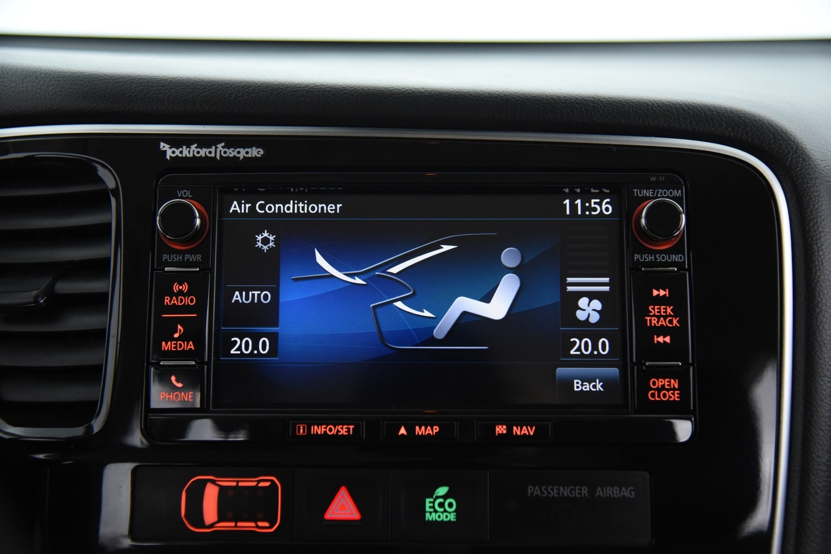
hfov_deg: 42.7
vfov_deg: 29.3
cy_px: 277
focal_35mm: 46
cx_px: 416
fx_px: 1062
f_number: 4
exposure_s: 1/50
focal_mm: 46
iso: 4000
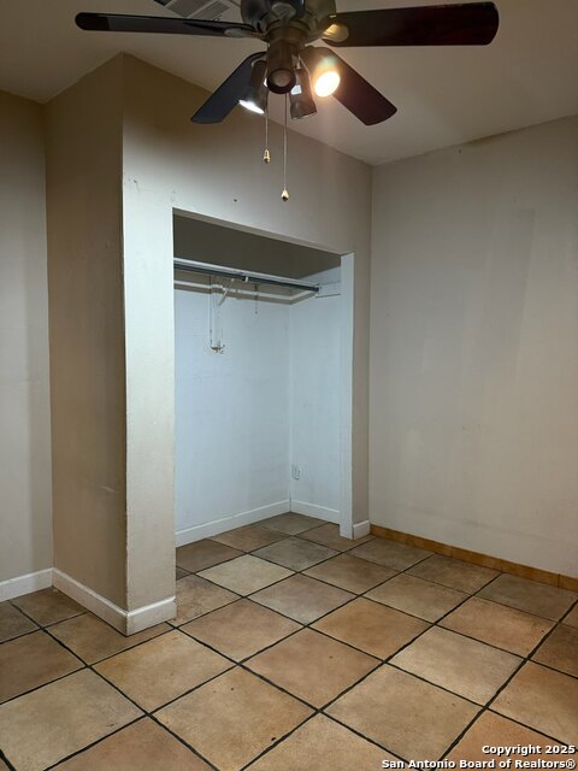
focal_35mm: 24
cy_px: 386
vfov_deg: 71.6
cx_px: 289
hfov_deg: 56.8
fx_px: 534
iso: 250
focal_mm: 6.76
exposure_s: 1/60
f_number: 1.78
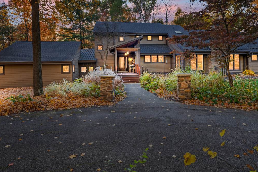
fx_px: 170
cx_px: 145
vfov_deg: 53.0
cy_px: 64
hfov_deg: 74.0
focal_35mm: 24
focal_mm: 18.6
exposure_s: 1/125
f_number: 4
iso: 320
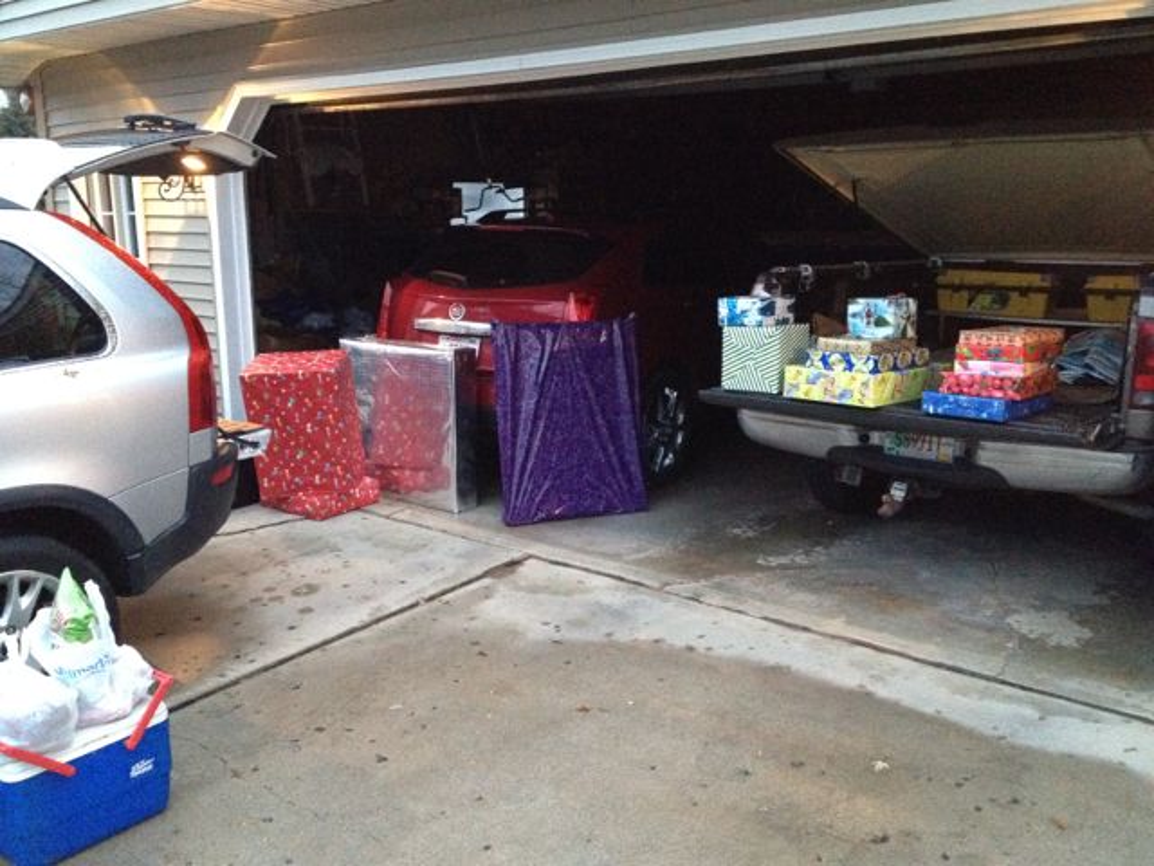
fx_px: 1167
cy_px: 433
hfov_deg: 52.6
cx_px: 577
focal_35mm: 35
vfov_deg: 40.7
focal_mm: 4.28
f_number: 2.4
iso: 800
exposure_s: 1/15
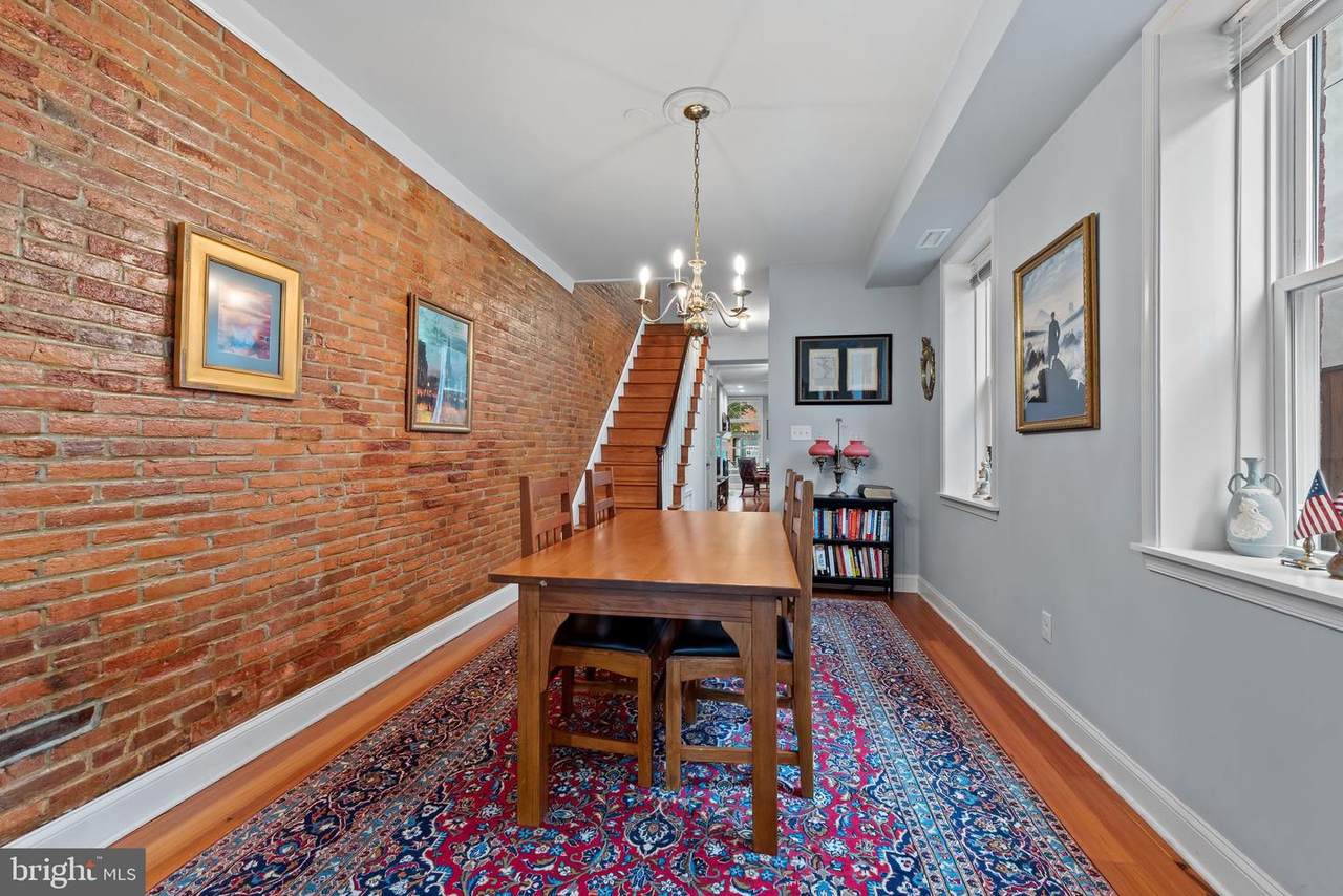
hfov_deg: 100.4
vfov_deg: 77.4
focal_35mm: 15
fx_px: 560
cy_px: 448
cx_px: 672
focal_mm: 15
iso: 320
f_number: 8
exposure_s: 1.6
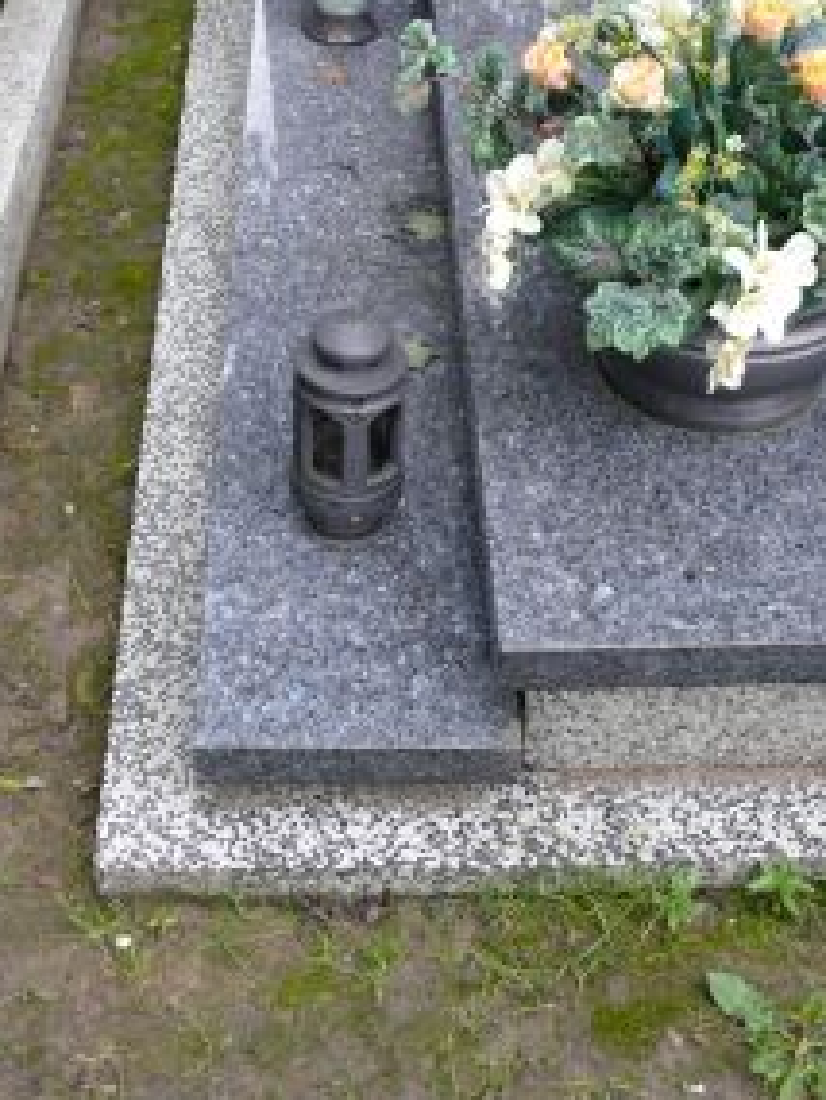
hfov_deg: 24.7
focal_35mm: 59
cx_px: 548
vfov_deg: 32.1
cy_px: 270
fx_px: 1876
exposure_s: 1/100
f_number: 2.8
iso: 100
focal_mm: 7.4
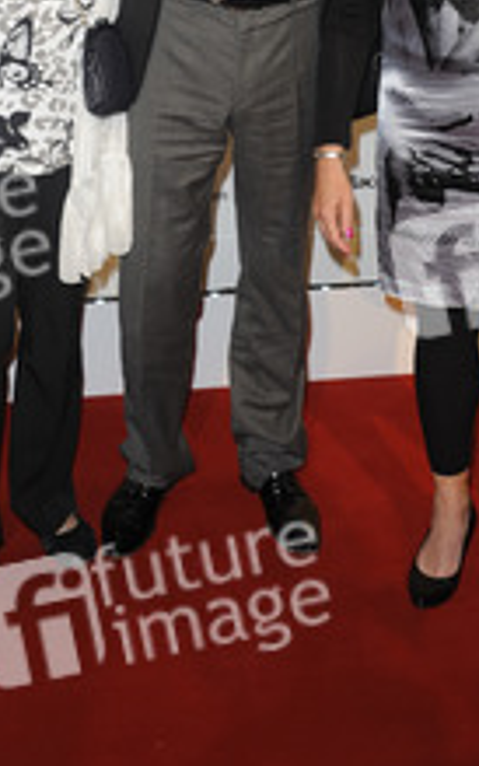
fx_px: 1399
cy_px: 80
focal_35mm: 67
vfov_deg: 29.4
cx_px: 252
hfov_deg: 19.4
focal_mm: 36
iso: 800
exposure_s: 1/160
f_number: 6.3
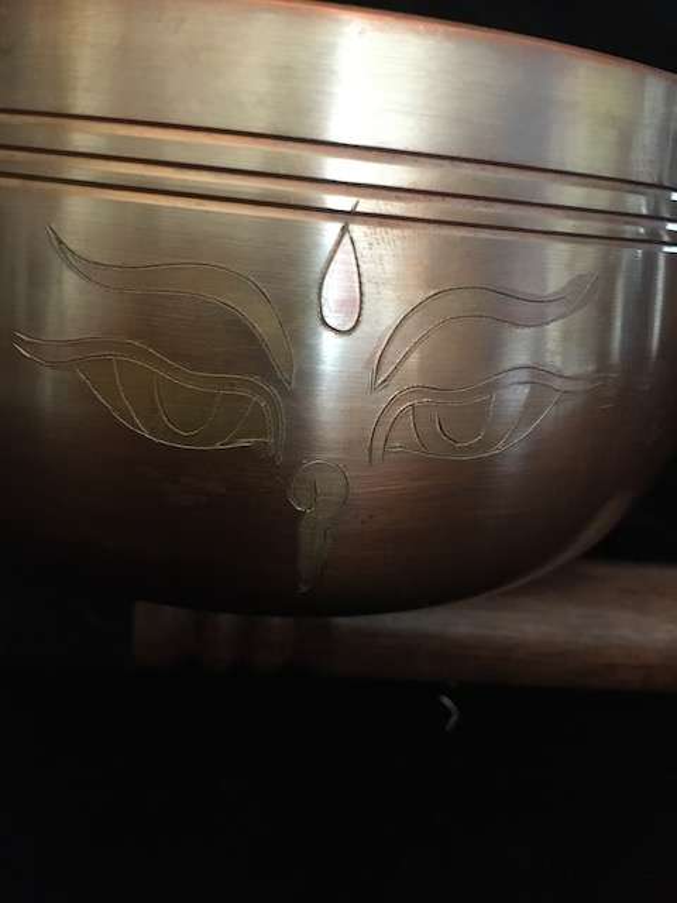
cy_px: 452
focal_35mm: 29
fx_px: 756
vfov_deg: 61.7
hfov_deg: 48.2
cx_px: 338
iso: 320
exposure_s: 1/17
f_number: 2.2
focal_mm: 4.15
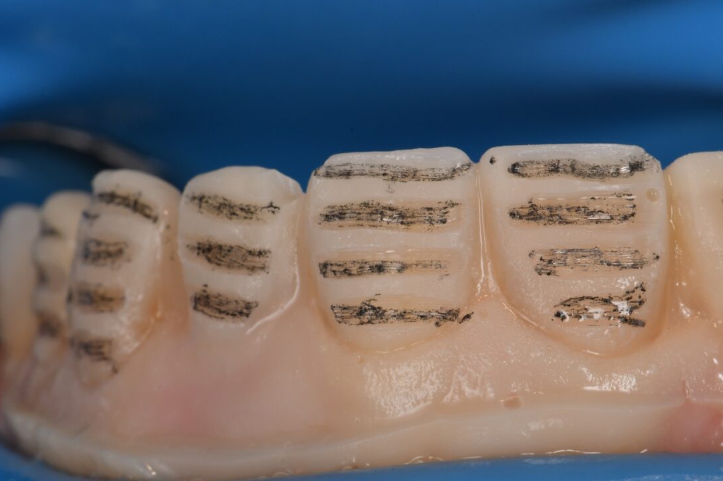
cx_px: 473
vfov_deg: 7.7
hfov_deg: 11.5
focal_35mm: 178
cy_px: 250
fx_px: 3574
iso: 200
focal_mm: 105
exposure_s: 1/160
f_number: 32
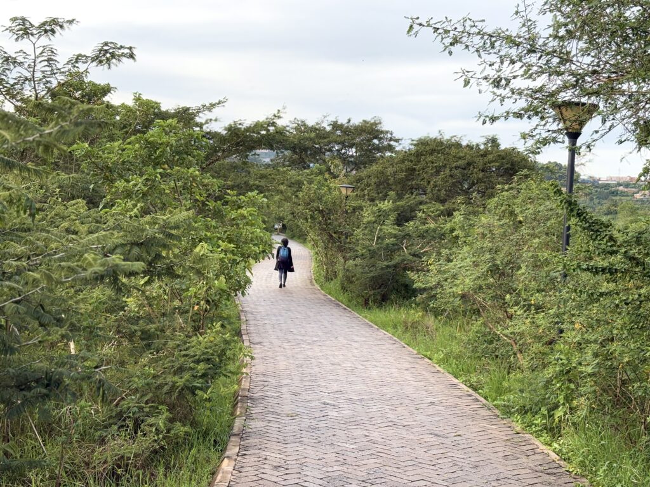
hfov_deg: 36.8
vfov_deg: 28.0
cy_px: 244
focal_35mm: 52
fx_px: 976
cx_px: 325
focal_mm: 5.96
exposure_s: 1/602
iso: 50
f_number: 1.6
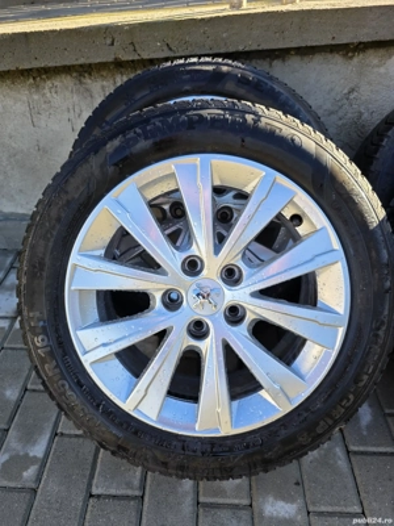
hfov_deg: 58.9
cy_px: 263
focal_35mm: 23
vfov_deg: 73.9
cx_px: 197
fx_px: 349
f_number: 1.7
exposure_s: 1/359
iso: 40
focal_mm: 6.3
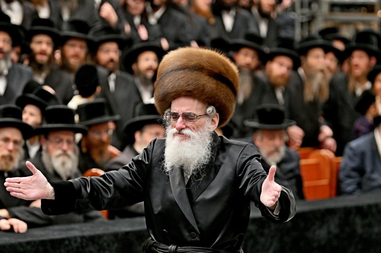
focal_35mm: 202
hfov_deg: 10.2
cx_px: 190
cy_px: 126
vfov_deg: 6.8
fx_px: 2137
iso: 250
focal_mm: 135
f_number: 2.8
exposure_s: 1/200
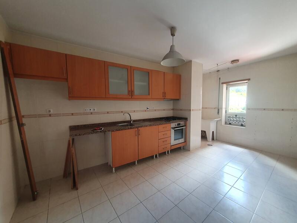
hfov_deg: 106.2
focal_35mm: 13
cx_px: 148
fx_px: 112
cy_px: 112
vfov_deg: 89.9
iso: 200
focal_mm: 1.8
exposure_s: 1/50
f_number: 2.2
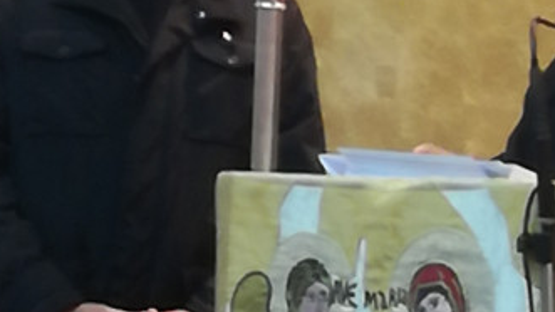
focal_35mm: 332
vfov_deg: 3.7
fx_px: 4885
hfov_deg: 6.5
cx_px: 320
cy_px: 130
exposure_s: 1/33.3
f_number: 2
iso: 200
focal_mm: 3.79
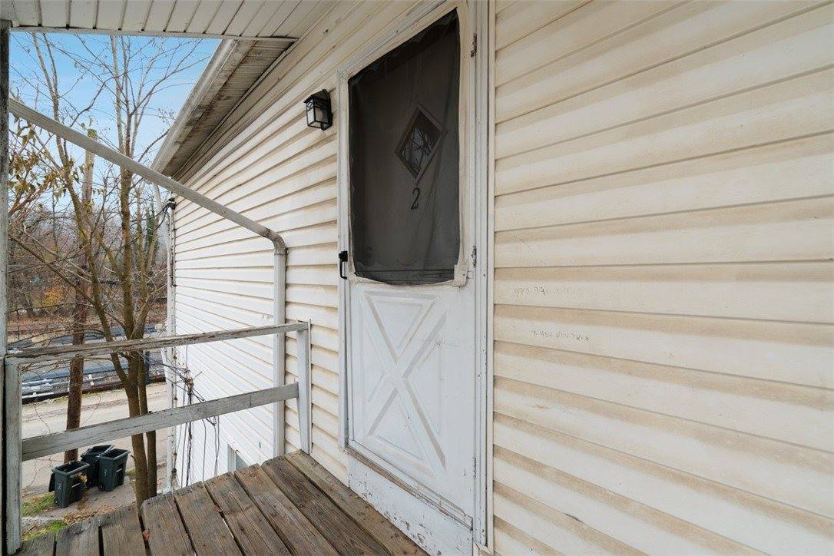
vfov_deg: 73.7
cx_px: 417
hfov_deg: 96.7
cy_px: 278
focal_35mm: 16
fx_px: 371
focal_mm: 16
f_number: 8
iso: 400
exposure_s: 1/45
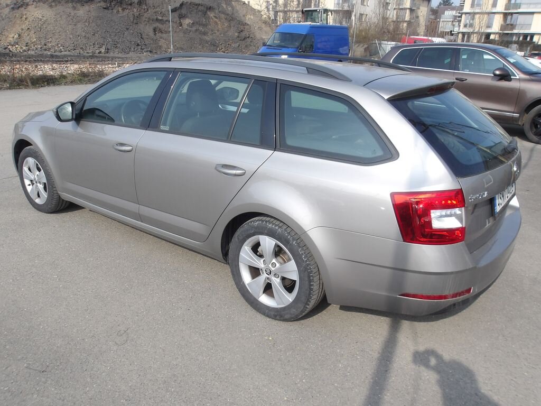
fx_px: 422
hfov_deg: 65.3
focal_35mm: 27
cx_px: 270
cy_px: 203
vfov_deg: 51.4
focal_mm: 4.9
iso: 100
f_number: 10.4
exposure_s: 1/94
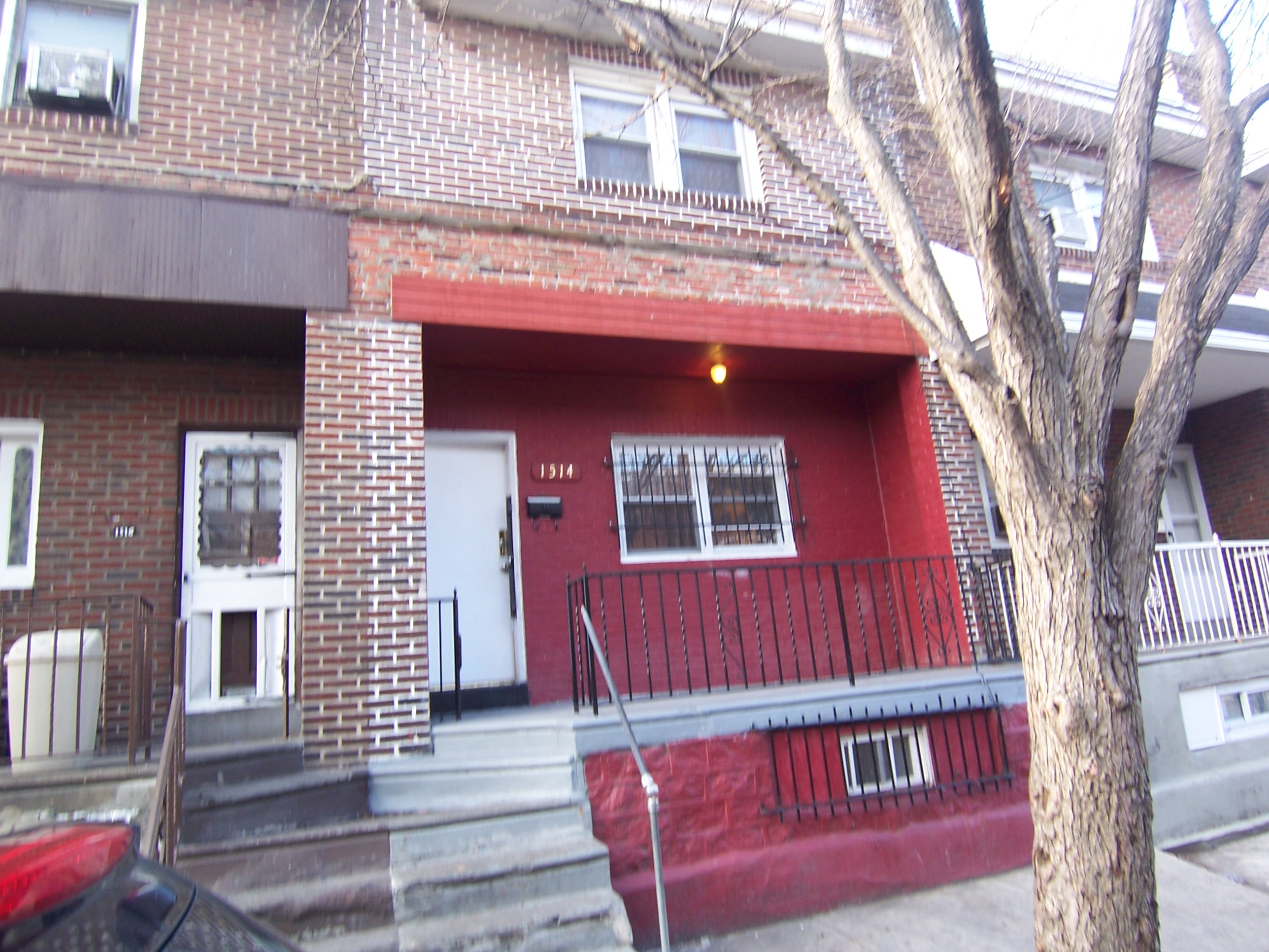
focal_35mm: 23
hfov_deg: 73.9
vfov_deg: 58.9
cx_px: 634
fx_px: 843
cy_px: 476
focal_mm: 3.8
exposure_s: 1/40
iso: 64
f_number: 2.8
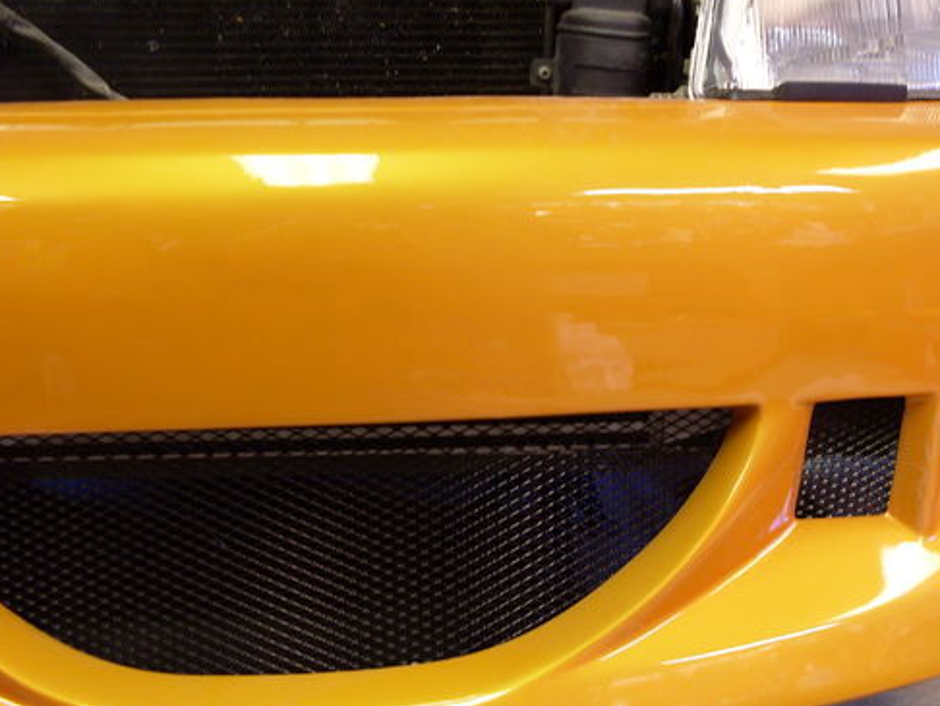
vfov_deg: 29.1
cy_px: 348
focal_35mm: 50
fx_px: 1358
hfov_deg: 37.9
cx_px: 584
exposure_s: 1/8
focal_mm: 6.3
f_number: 2.8
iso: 80
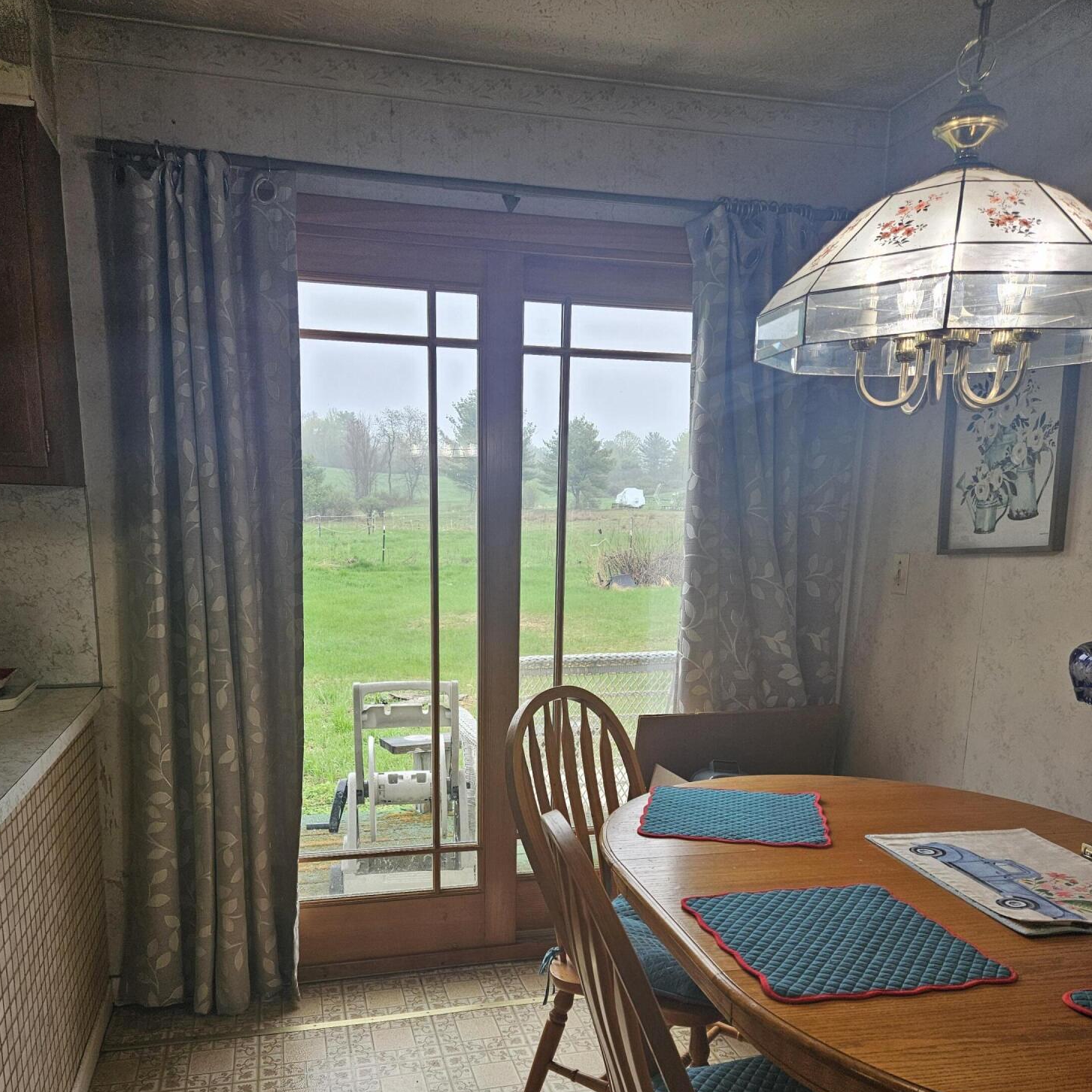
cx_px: 531
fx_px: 999
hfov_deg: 57.3
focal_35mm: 28
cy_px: 745
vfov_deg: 55.9
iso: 64
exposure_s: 1/120
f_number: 1.8
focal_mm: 5.4
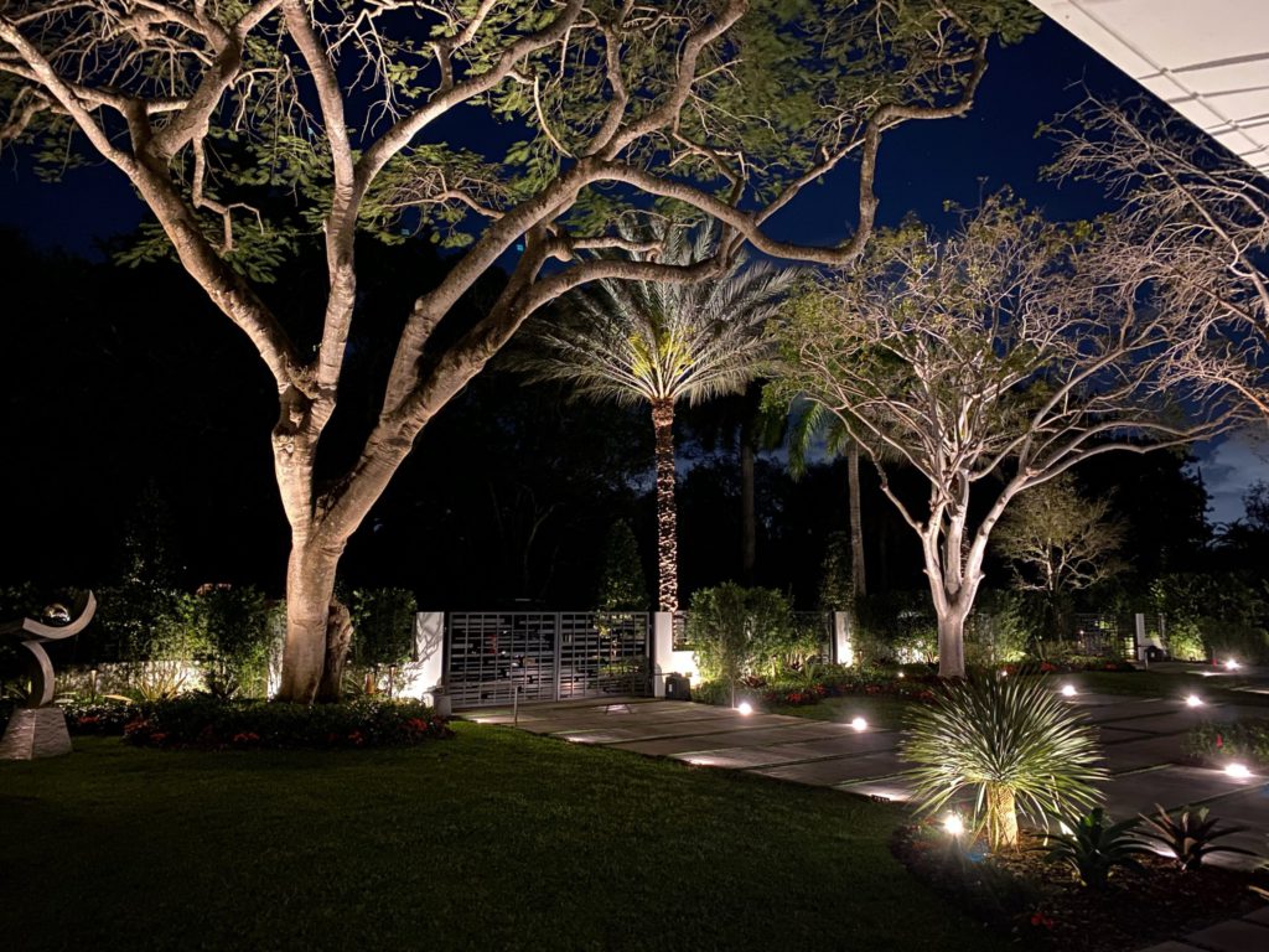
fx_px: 953
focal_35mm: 26
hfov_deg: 67.3
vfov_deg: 53.1
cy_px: 476
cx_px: 634
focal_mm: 4.25
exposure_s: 1/8
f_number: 1.8
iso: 800
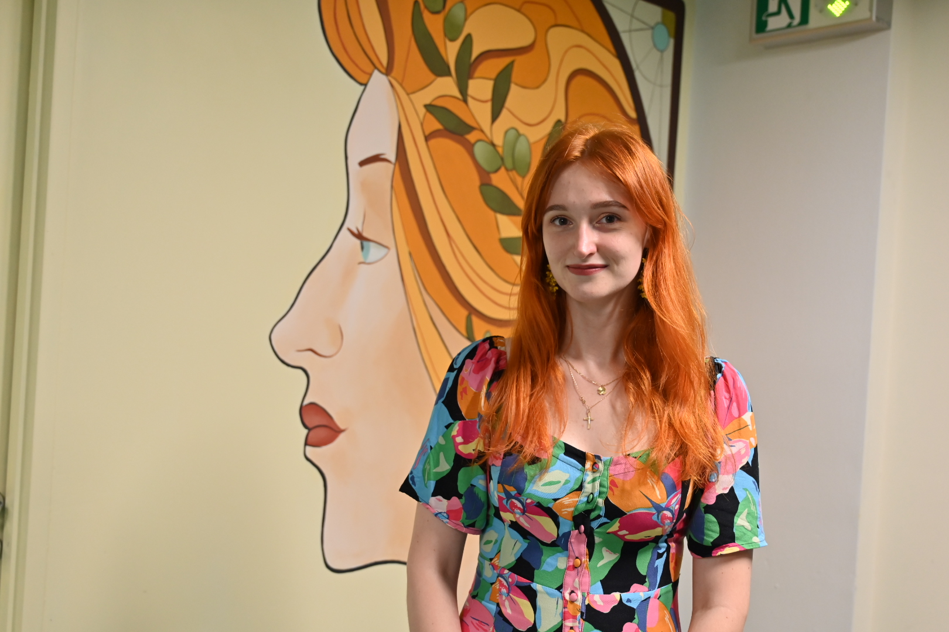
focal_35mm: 38
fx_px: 1002
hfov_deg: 50.7
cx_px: 474
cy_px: 316
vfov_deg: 35.1
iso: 1250
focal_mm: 38
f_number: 4
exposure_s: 1/100
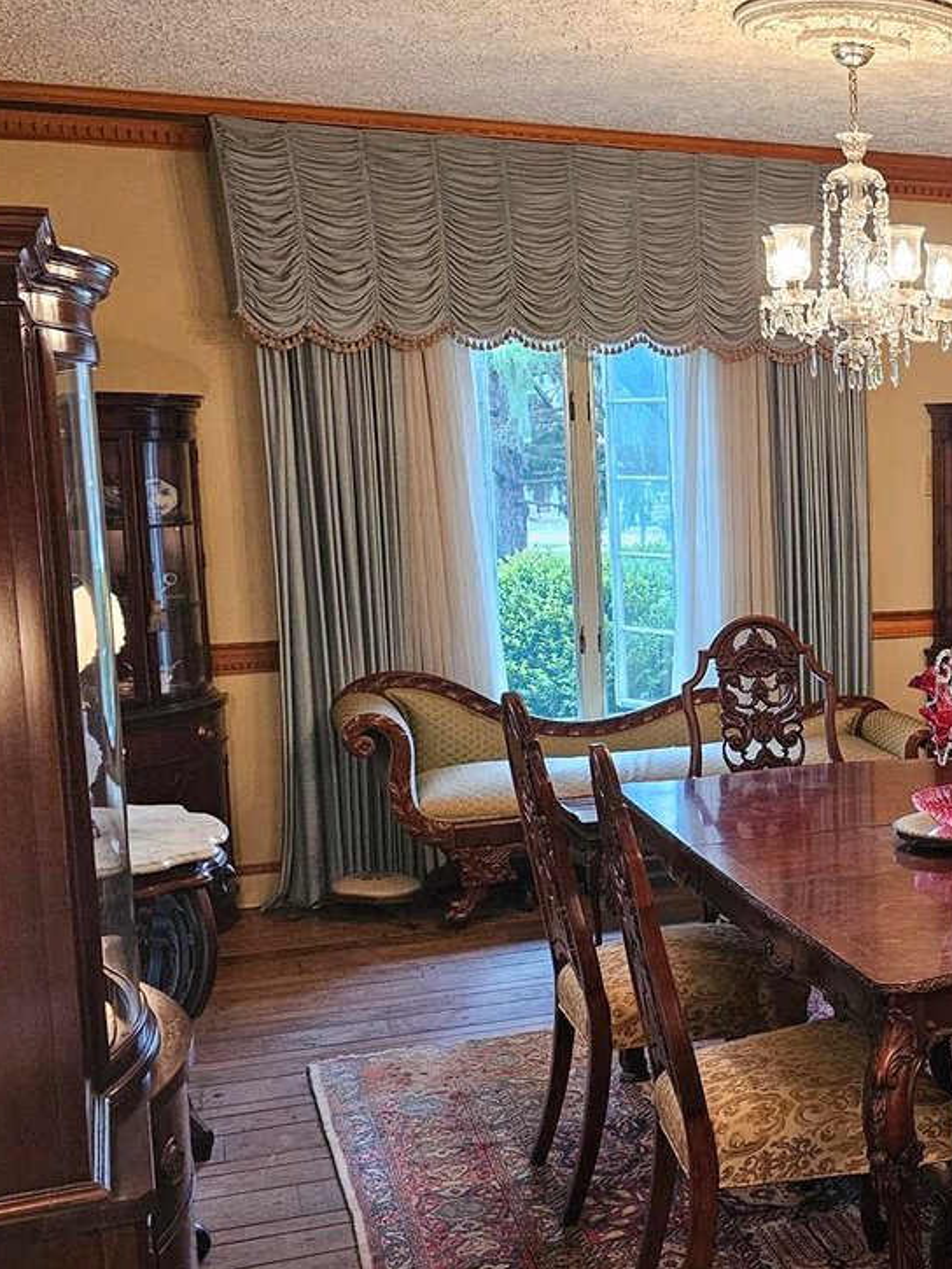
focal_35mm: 48
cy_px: 698
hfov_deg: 27.4
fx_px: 1760
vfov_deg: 39.6
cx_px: 1079
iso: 800
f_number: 1.7
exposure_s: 1/120
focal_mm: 6.3
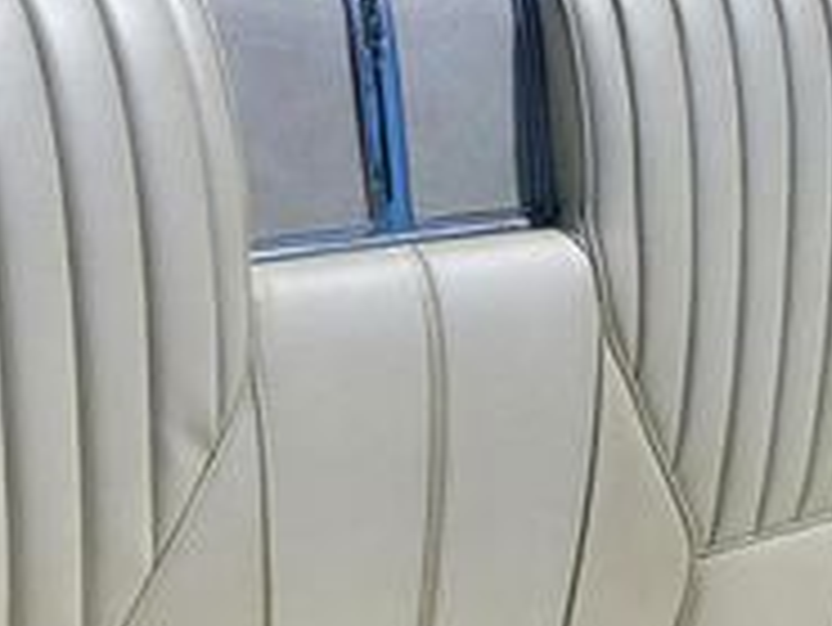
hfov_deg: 21.4
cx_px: 135
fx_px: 2165
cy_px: 698
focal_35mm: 90
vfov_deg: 15.9
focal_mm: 5.4
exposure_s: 1/5519
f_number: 1.8
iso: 40
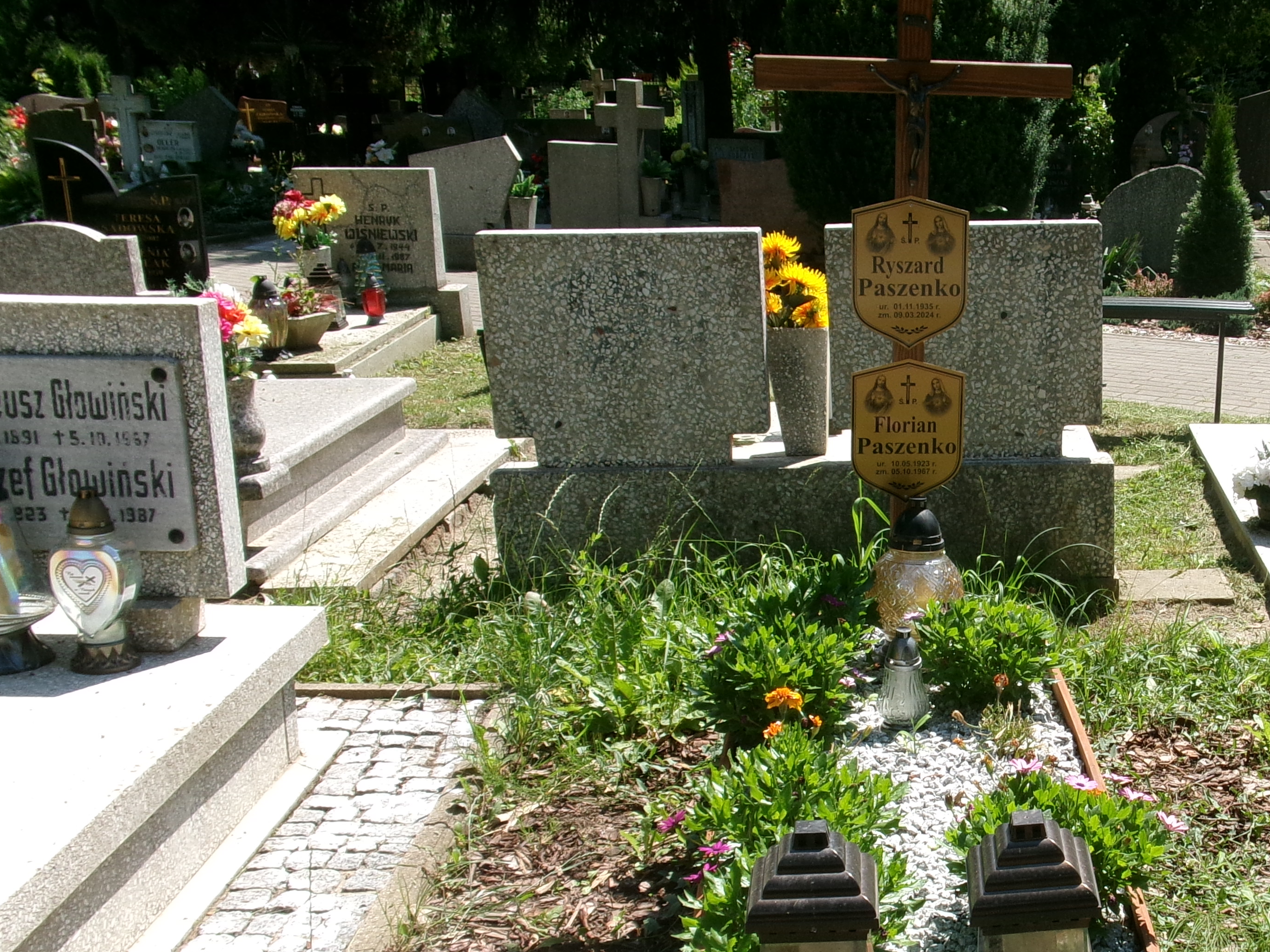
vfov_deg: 30.6
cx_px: 1005
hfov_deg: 39.0
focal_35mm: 47
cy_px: 651
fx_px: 1724
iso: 100
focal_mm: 5.1
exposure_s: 1/85
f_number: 10.8
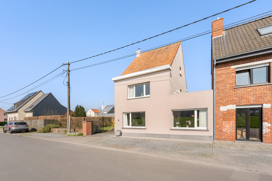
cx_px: 136
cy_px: 90
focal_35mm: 14
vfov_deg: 81.2
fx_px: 106
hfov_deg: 104.3
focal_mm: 14
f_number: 11
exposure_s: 1/400
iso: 320
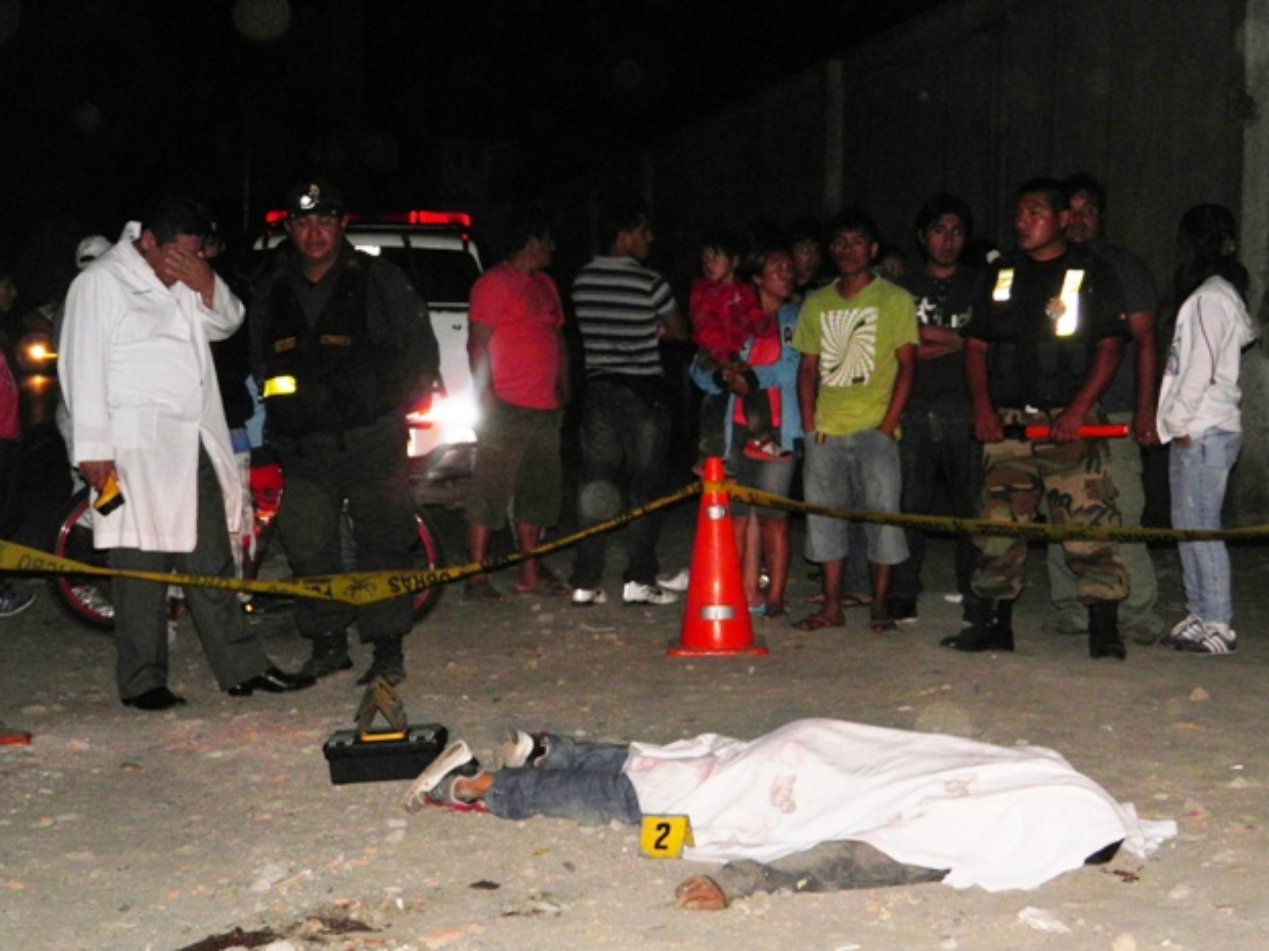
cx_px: 653
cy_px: 489
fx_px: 2346
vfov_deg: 22.9
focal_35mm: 64
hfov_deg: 30.3
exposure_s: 1/80
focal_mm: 11.2
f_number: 3.8
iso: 125
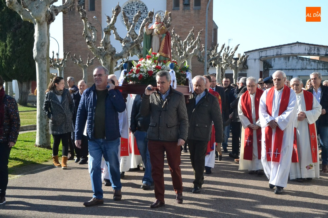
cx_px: 164
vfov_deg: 18.2
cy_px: 109
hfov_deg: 27.0
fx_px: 683
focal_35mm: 75
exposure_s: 1/1000
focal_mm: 50
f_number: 16
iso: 3200
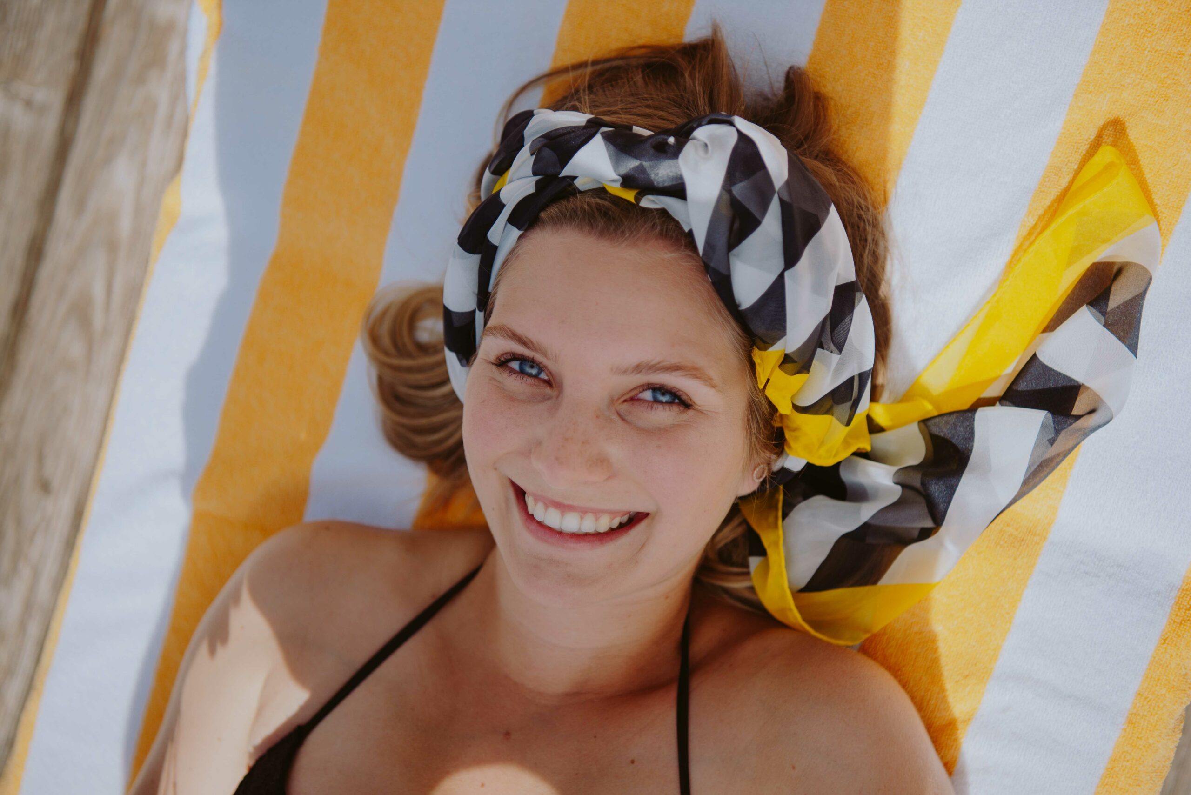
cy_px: 398
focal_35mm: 55
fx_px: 1820
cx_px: 596
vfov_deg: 24.6
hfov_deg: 36.2
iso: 100
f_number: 2.8
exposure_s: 1/2500
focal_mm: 55
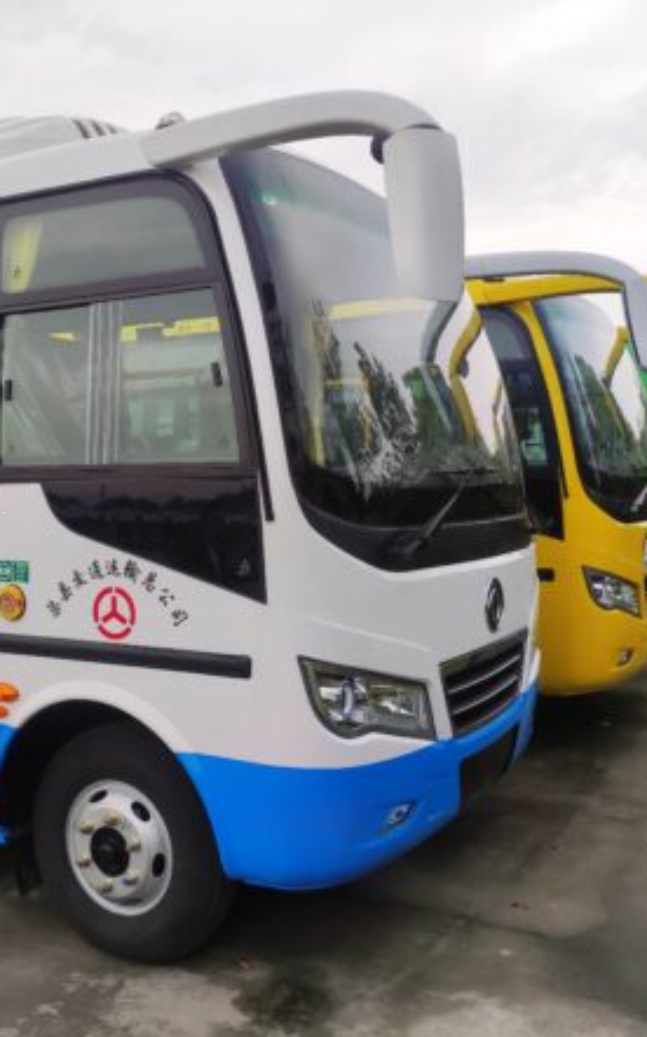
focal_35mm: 36
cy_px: 524
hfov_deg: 35.0
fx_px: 1016
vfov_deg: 54.0
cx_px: 220
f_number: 1.89
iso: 50
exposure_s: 1/329
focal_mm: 5.43
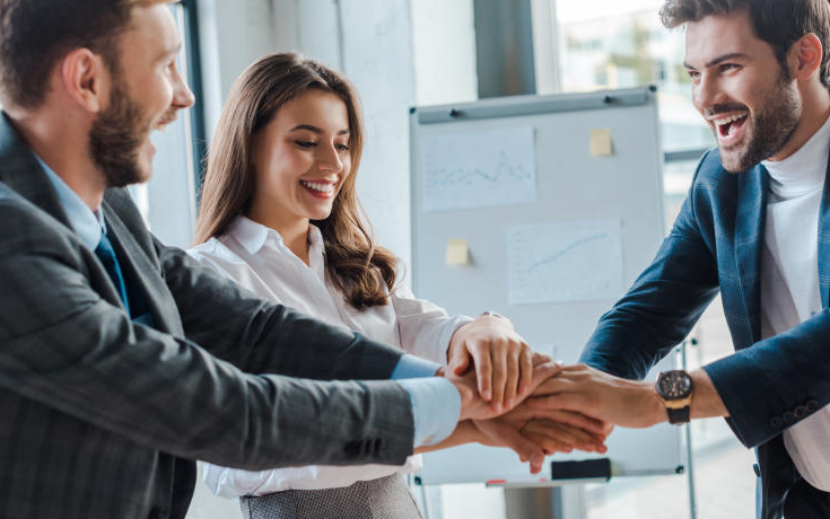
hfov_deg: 38.9
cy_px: 274
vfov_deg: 24.9
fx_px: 1177
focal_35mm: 52
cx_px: 410
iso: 320
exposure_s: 1/200
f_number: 3.5
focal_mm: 50
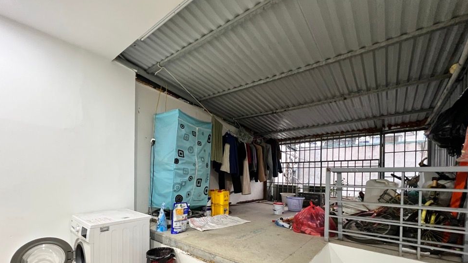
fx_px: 186
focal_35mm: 15
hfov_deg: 103.0
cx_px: 230
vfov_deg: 68.0
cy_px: 181
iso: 400
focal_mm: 1.57
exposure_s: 1/50
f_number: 1.8
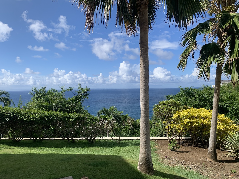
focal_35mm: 26
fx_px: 180
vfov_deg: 53.1
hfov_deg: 67.3
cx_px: 120
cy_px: 90
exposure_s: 1/2160
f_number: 1.8
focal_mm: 4.25
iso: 25
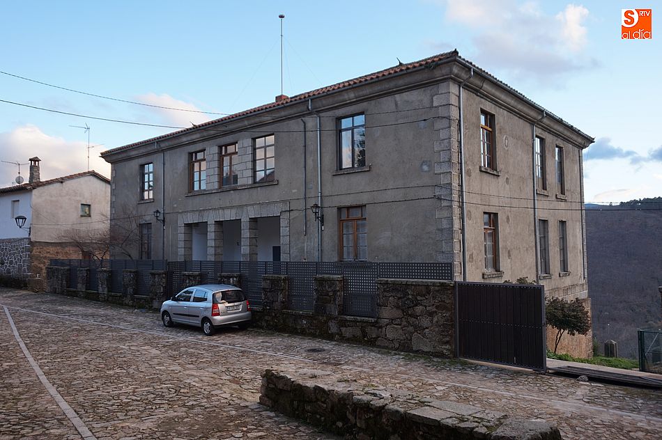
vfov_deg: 45.6
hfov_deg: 64.6
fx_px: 524
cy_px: 220
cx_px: 331
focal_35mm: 28
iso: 100
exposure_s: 1/60
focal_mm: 19
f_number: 4.5
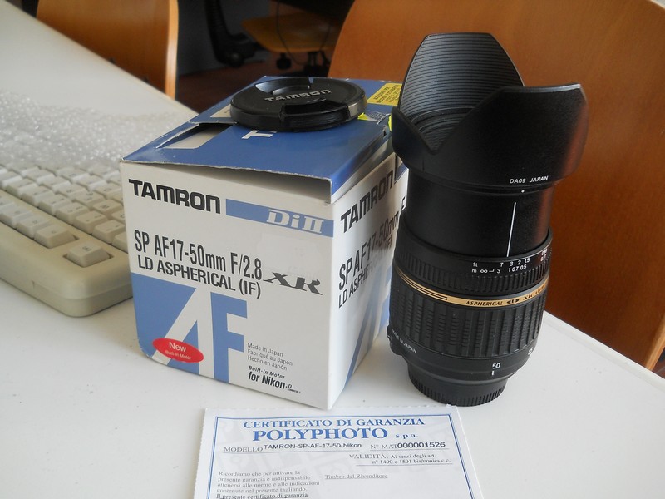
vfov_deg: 35.1
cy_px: 250
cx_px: 332
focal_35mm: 41
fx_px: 788
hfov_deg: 45.8
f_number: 3.1
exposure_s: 1/30
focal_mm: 6.72
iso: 160
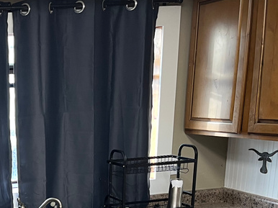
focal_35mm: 69
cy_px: 268
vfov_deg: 19.7
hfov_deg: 25.6
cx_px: -46
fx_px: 554
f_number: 1.6
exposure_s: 1/60
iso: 125
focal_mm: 5.1
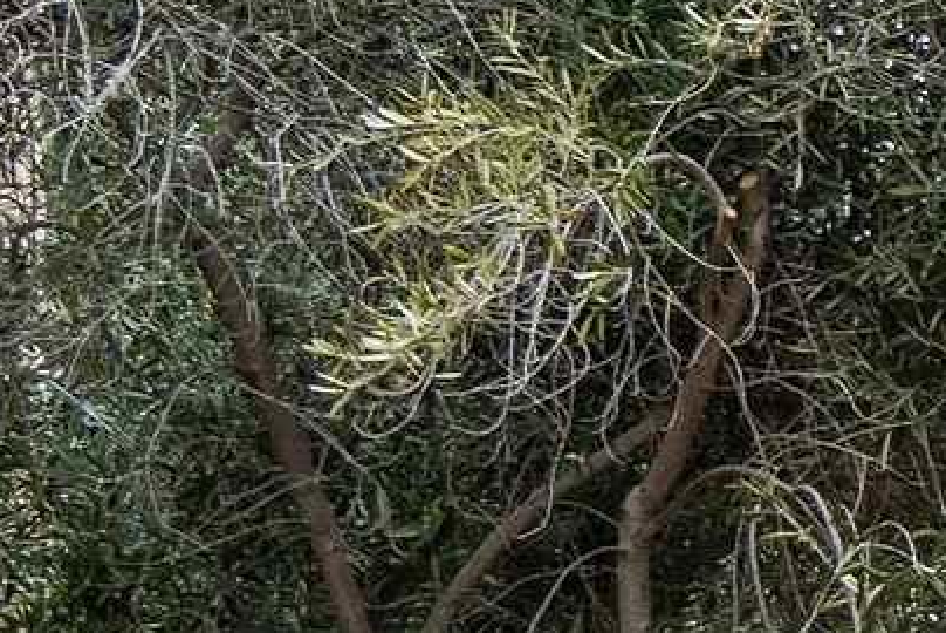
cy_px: 1334
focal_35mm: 281
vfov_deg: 4.8
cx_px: 2953
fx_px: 7389
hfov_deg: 6.6
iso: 400
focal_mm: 37
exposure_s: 1/500
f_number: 7.1
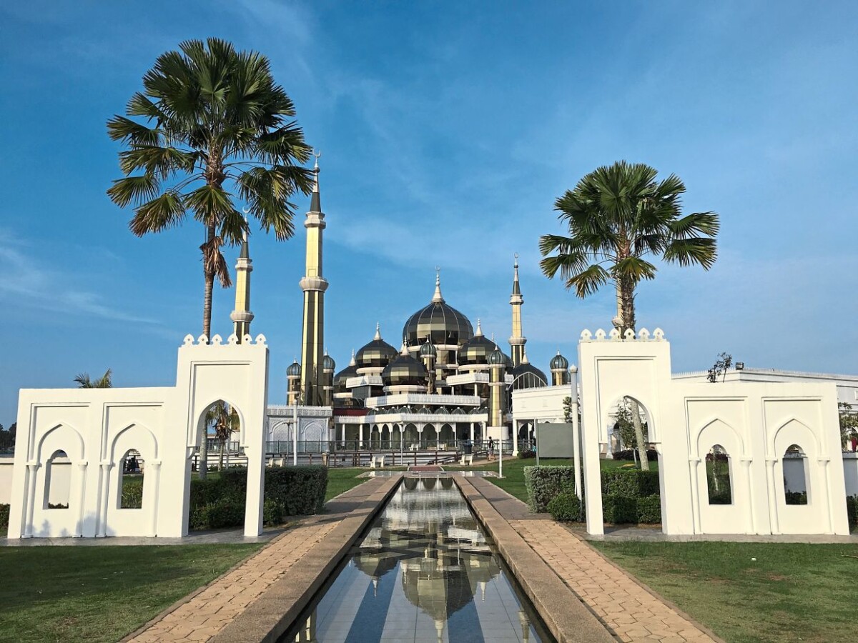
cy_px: 322
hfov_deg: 61.7
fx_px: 719
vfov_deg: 48.2
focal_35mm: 29
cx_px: 429
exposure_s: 1/2481
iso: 25
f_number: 2.2
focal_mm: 4.2
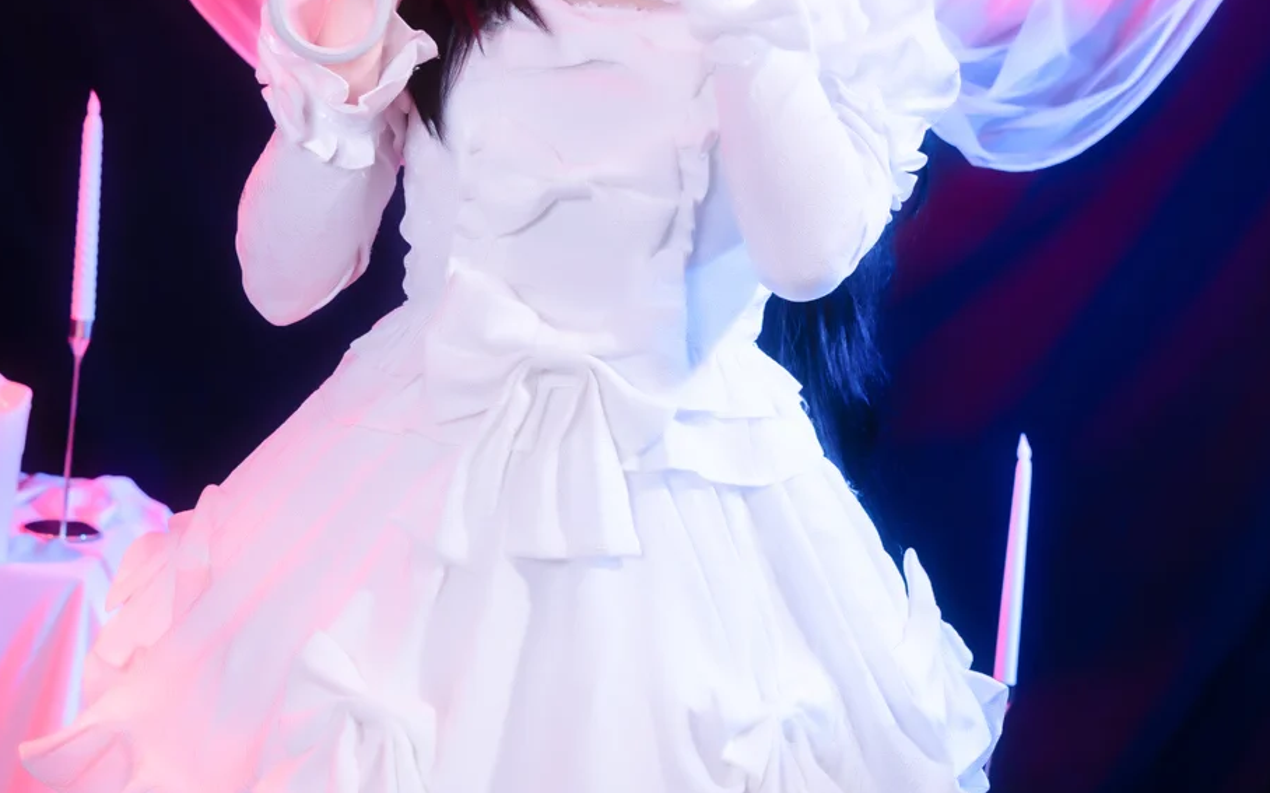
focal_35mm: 76
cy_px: 57
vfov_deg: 16.9
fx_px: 2630
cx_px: 652
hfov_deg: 27.1
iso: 100
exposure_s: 1/200
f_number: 4
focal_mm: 47
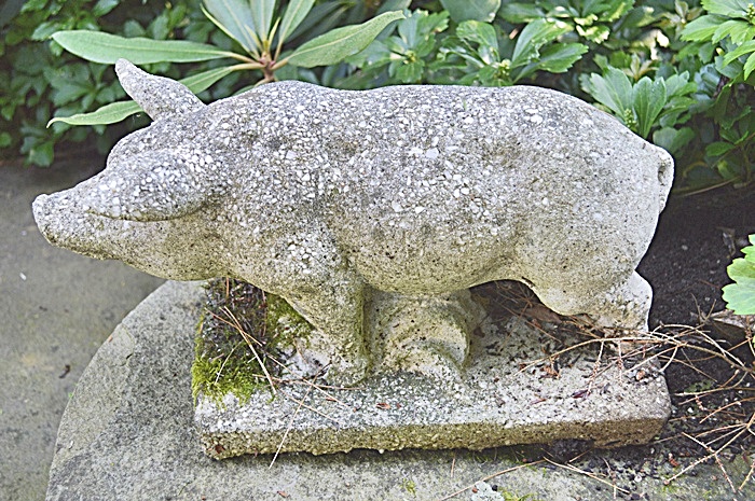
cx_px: 378
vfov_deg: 29.8
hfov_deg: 43.6
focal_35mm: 45
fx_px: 943
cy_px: 250
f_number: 4.5
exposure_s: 1/80
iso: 400
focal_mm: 30
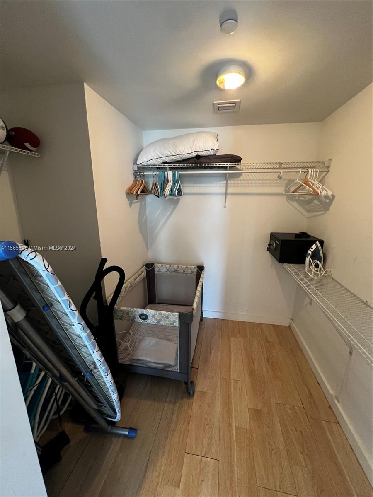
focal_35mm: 13
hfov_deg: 89.9
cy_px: 248
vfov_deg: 106.2
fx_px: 187
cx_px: 186
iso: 320
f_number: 1.8
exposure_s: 1/60
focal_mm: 1.57
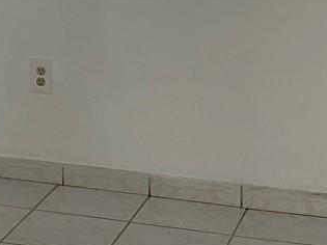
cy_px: -97
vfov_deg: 10.9
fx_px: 1246
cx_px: -62
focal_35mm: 132
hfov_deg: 14.5
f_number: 1.8
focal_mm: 4.25
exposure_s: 1/60
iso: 80
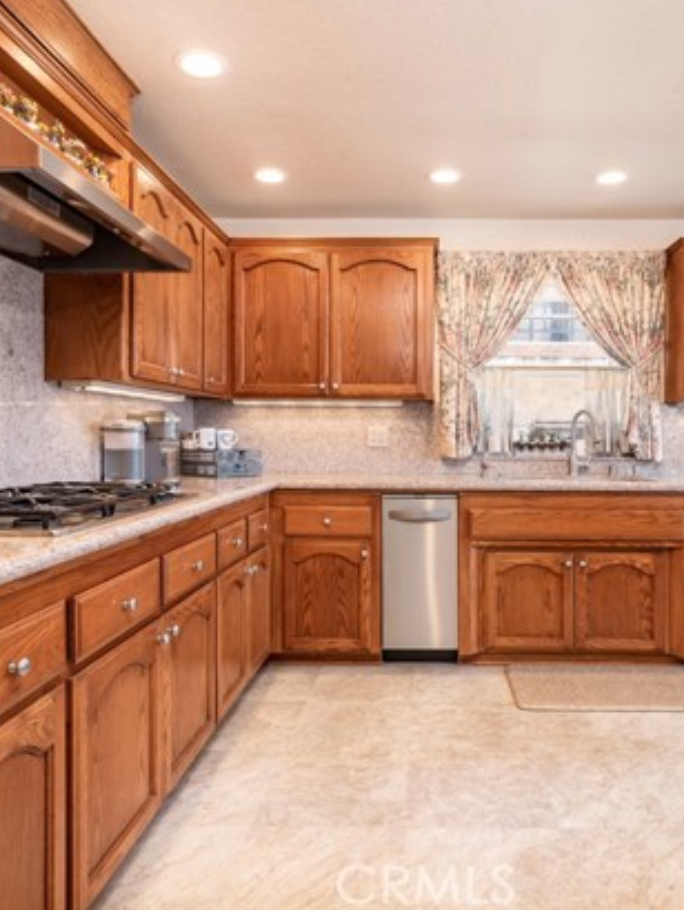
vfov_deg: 71.6
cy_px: 443
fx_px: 632
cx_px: 395
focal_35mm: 24
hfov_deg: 56.6
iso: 250
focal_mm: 16
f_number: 10
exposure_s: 1/100
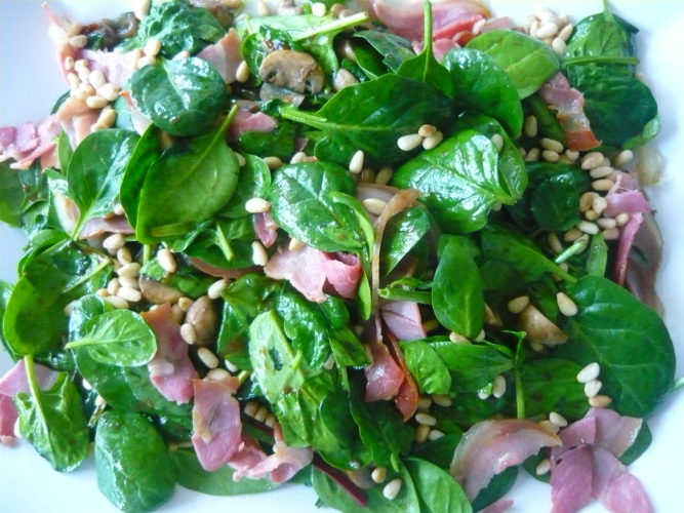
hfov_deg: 55.4
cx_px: 342
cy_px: 256
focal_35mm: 33
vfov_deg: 42.9
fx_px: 652
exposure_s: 1/40
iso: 800
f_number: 2.8
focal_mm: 5.5
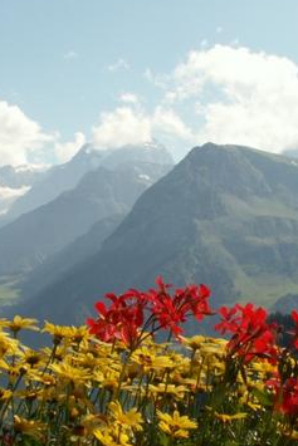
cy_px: 264
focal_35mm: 90
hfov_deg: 15.2
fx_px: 1116
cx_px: 135
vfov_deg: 22.6
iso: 50
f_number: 8
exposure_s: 1/160
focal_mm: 8.03
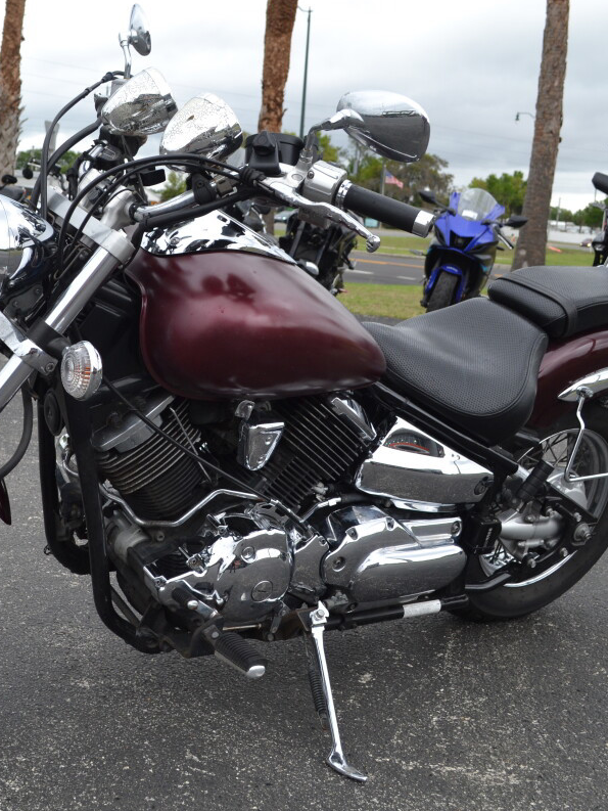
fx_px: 1124
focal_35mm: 48
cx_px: 176
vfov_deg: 39.7
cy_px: 405
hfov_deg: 29.9
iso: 250
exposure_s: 1/125
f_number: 5.6
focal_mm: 22
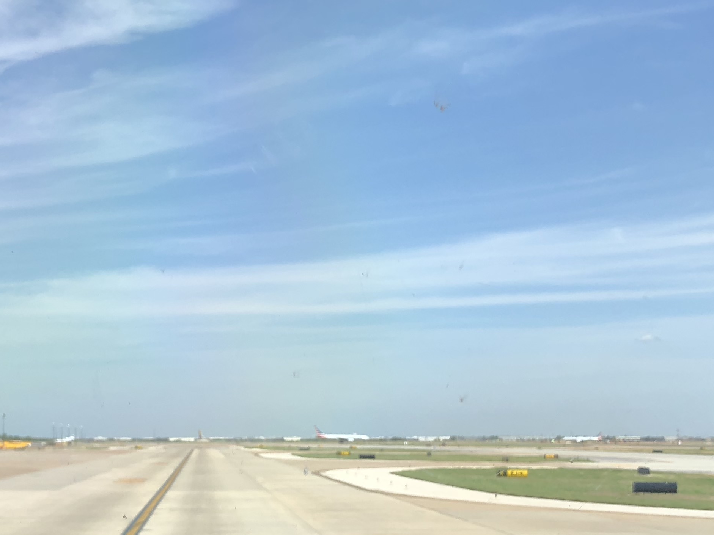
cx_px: 252
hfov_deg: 32.0
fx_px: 1237
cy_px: 464
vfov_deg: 23.9
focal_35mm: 60
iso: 20
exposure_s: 1/1919
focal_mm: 4
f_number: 1.8
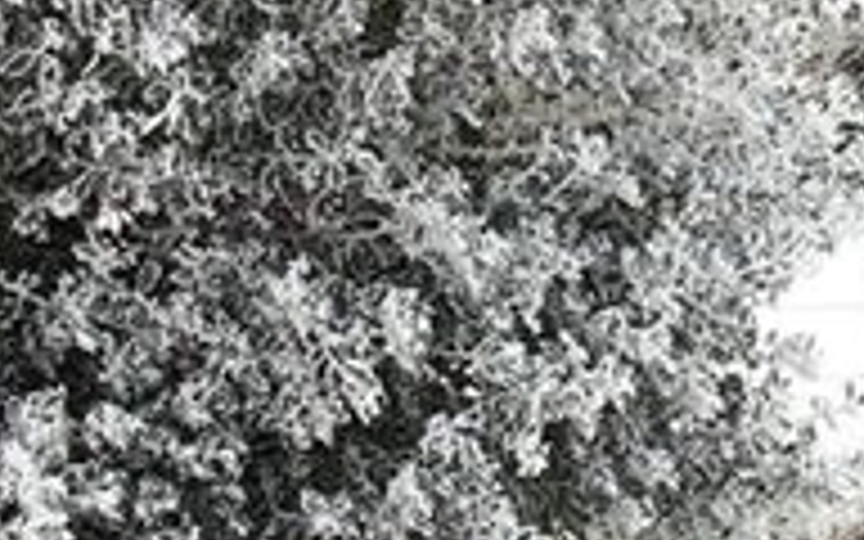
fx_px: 2496
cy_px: 58
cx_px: 486
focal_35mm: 106
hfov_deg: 19.6
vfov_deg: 12.3
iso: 80
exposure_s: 1/320
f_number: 2.9
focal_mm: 5.7
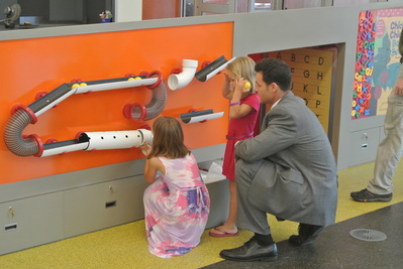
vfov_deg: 19.0
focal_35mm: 72
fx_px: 807
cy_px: 134
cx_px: 202
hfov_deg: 28.0
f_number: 5.6
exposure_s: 1/60
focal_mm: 26.7
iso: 800
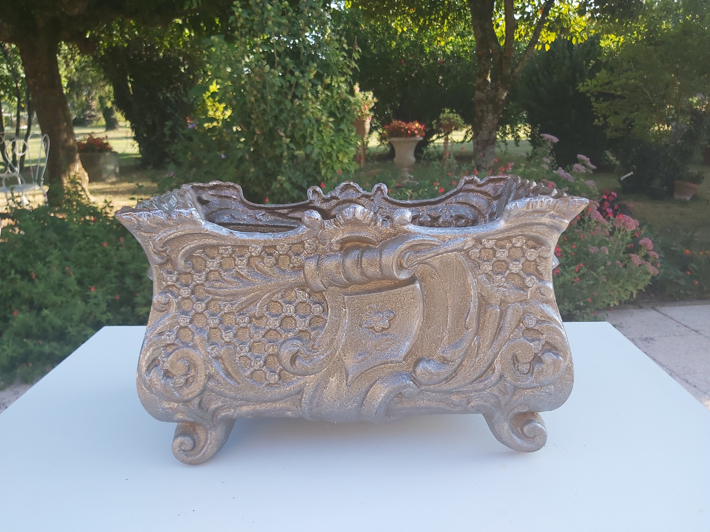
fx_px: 533
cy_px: 266
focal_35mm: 26
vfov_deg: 53.1
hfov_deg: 67.3
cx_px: 355
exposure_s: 1/295
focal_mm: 3.92
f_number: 1.7
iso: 64
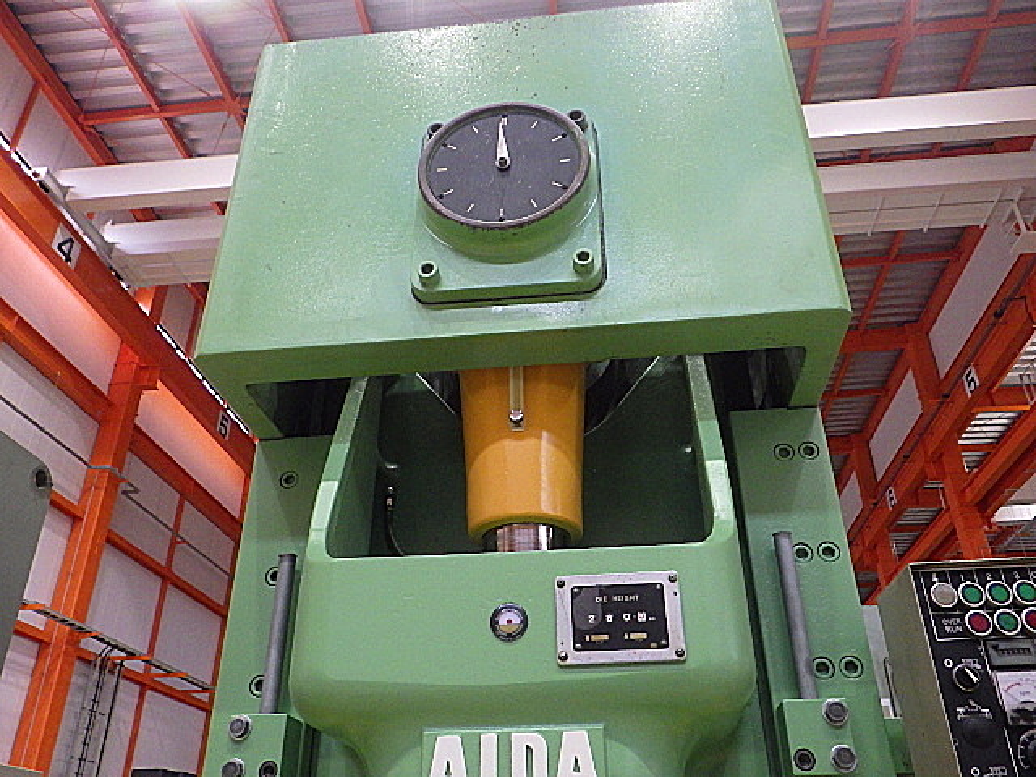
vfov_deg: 49.7
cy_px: 388
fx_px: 838
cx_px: 518
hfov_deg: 63.4
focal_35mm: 28
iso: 800
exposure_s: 1/45
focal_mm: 5
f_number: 3.5
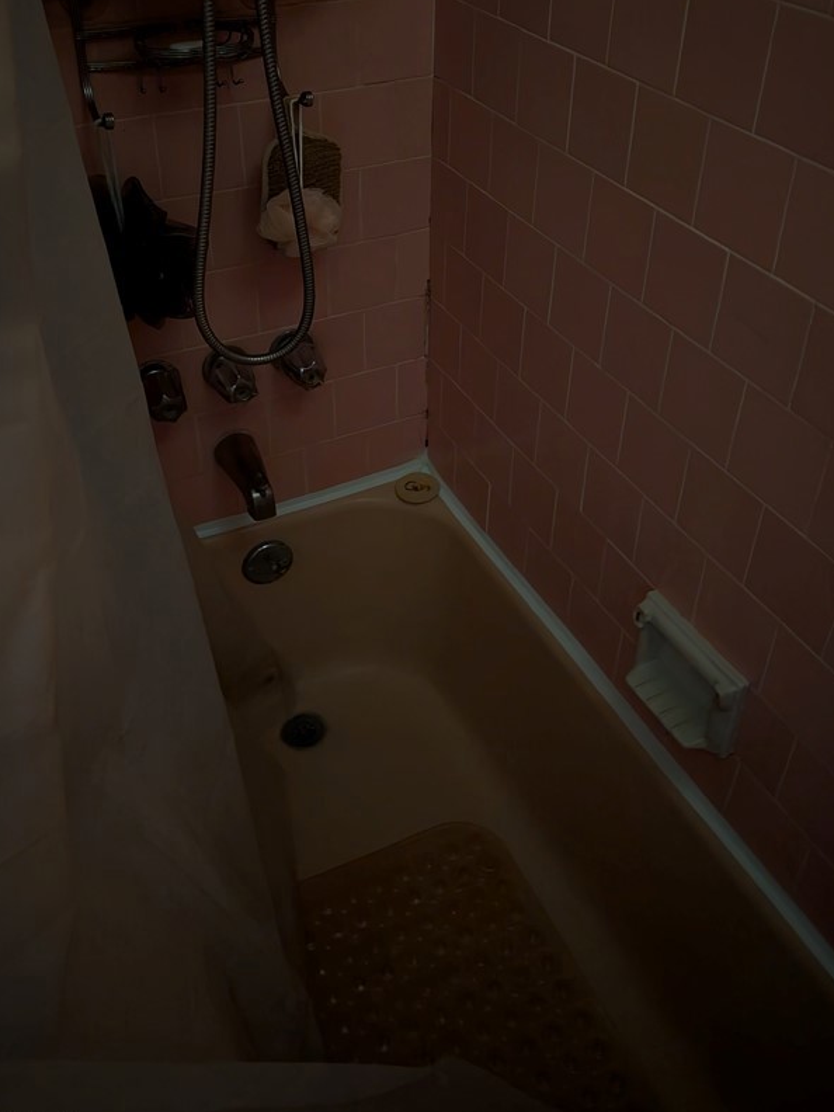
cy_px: 435
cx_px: 395
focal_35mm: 31
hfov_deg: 45.4
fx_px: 996
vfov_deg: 57.8
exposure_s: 1/14.9
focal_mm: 6.9
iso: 3380
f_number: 1.68
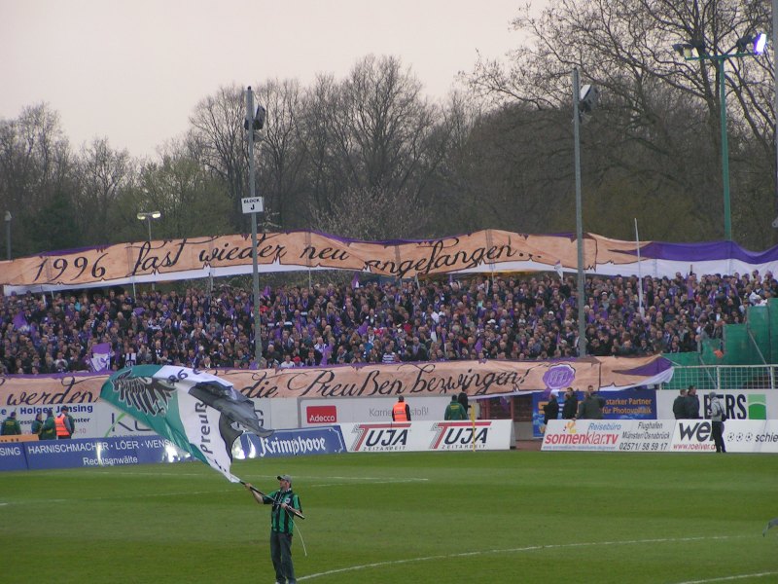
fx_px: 4046
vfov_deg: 8.2
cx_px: 389
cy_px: 292
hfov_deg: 11.0
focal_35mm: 180
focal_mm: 27.5
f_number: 3.5
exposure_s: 1/250
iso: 80
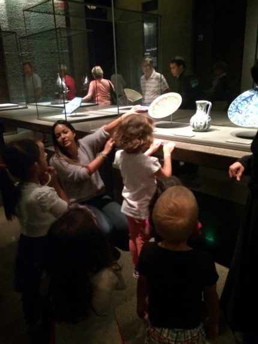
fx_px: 288
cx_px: 129
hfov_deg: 48.2
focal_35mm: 29
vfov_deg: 61.6
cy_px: 172
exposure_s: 1/15
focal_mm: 4.15
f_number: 2.2
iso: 640
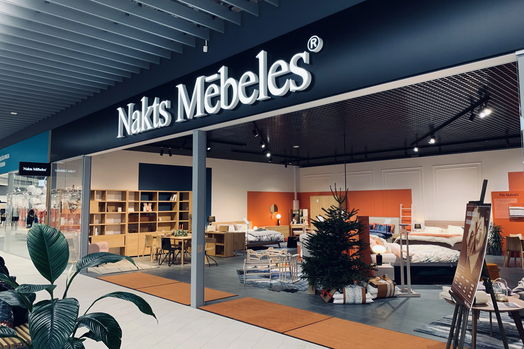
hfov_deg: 65.5
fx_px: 408
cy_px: 167
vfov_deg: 46.4
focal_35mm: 28
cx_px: 269
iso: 100
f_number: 1.8
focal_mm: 4.25
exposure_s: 1/50
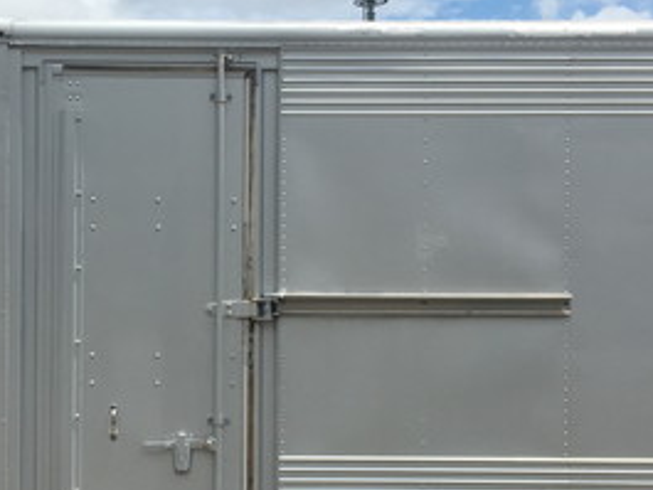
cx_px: 227
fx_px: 1321
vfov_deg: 20.9
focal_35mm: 70
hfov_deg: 27.6
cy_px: 330
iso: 25
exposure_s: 1/1748
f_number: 2.2
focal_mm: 4.15
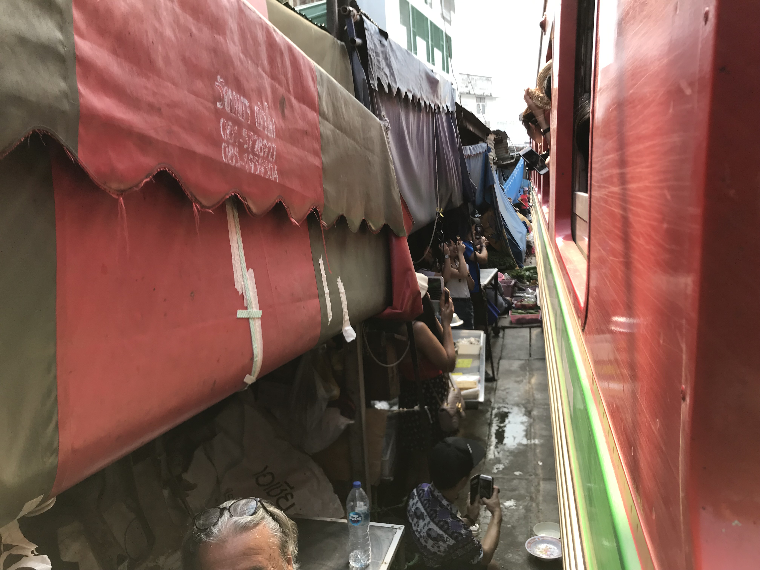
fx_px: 615
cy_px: 285
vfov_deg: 49.7
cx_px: 380
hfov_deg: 63.4
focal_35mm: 28
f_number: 1.8
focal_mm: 3.99
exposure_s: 1/404
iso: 20
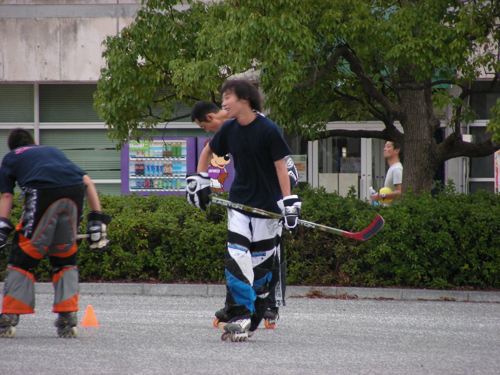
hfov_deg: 5.2
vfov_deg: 3.9
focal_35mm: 380
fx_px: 5489
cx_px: 250
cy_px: 188
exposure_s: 1/72.3
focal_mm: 63.3
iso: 77
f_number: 3.5
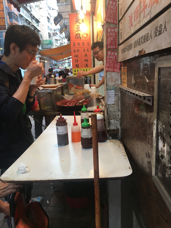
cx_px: 86
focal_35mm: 29
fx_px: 191
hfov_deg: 48.2
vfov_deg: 61.7
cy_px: 114
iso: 25
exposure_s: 1/33
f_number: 2.2
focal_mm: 4.15
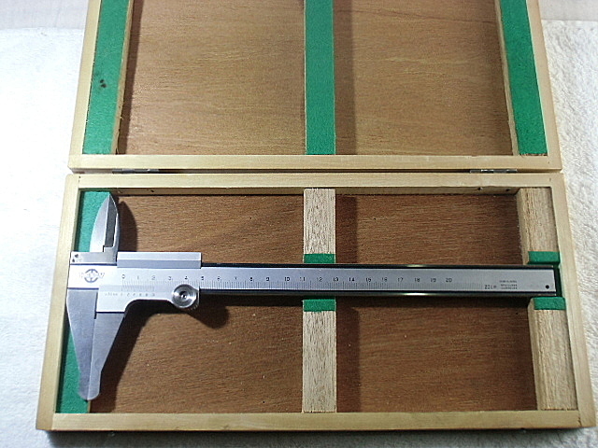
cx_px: 299
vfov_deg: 36.0
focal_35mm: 40
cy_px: 224
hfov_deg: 46.8
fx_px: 691
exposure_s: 1/80
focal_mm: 7.15
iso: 400
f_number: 4
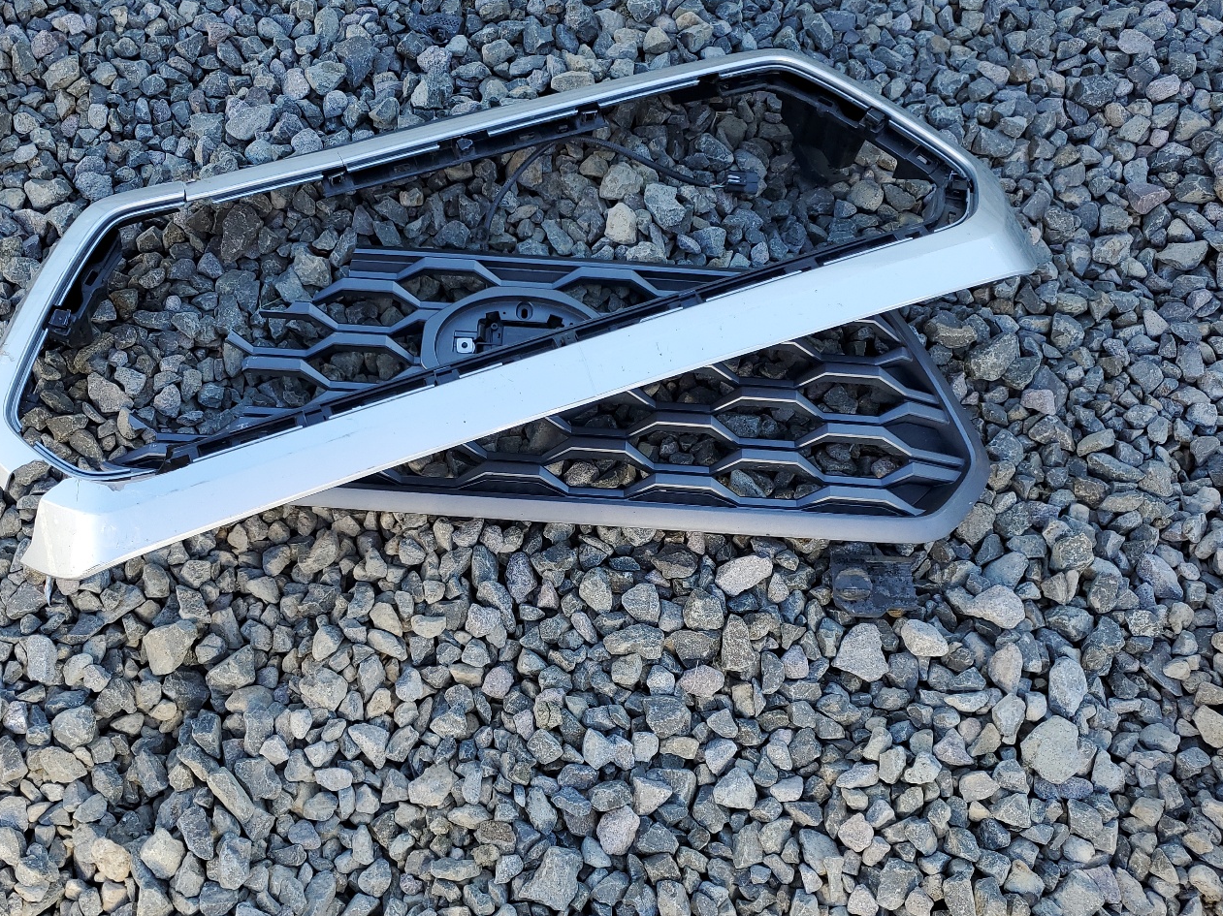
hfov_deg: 55.0
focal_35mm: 33
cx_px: 492
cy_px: 404
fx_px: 1166
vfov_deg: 42.9
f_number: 1.5
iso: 50
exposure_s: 1/294
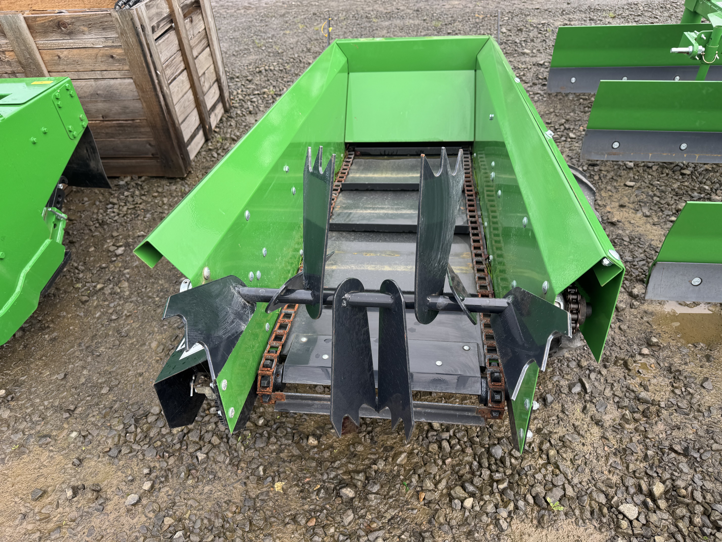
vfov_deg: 56.8
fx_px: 501
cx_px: 361
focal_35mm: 24
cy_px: 271
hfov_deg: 71.6
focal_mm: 6.76
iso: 80
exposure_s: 1/510
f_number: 1.78
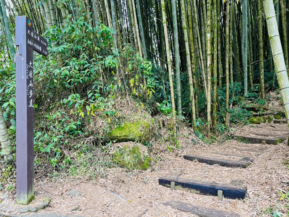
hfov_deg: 67.3
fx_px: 217
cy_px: 108
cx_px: 144
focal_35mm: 26
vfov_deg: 53.1
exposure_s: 1/113
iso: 125
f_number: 1.5
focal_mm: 5.7
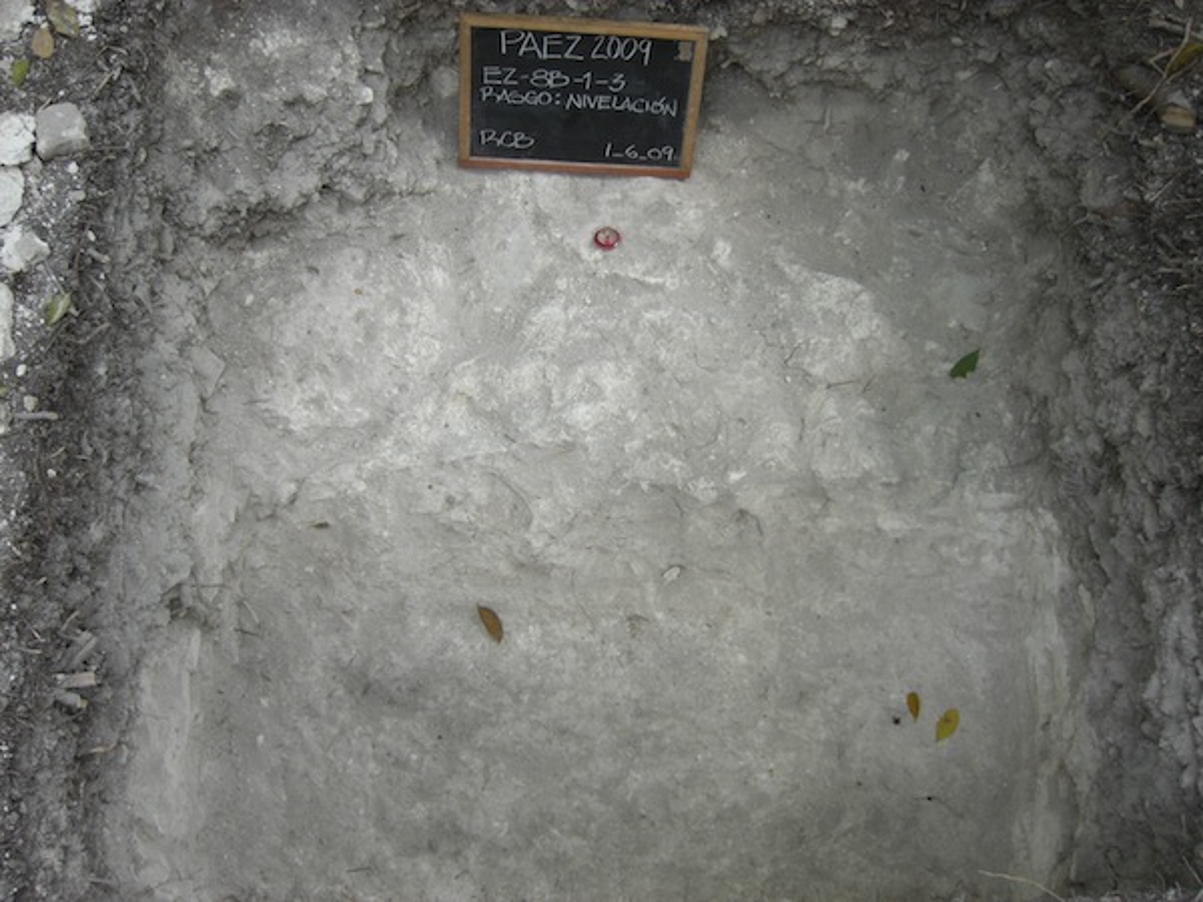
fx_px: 1321
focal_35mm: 38
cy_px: 451
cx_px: 602
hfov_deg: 49.0
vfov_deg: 37.7
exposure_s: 1/60
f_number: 2.8
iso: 100
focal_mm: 7.9
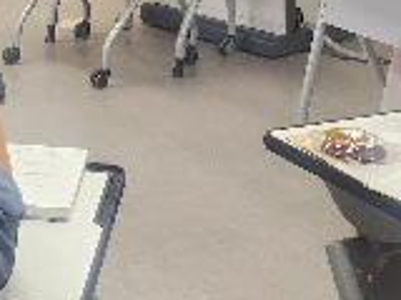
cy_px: -262
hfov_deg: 16.3
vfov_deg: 11.4
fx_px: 1390
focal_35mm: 120
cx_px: 103
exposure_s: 1/120
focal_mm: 5
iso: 200
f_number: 1.8
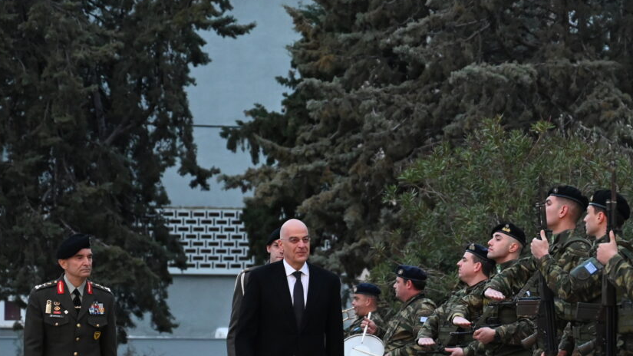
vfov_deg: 7.6
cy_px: 295
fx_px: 2685
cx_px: 424
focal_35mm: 160
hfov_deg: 13.4
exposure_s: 1/500
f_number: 2.8
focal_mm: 70
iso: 3200
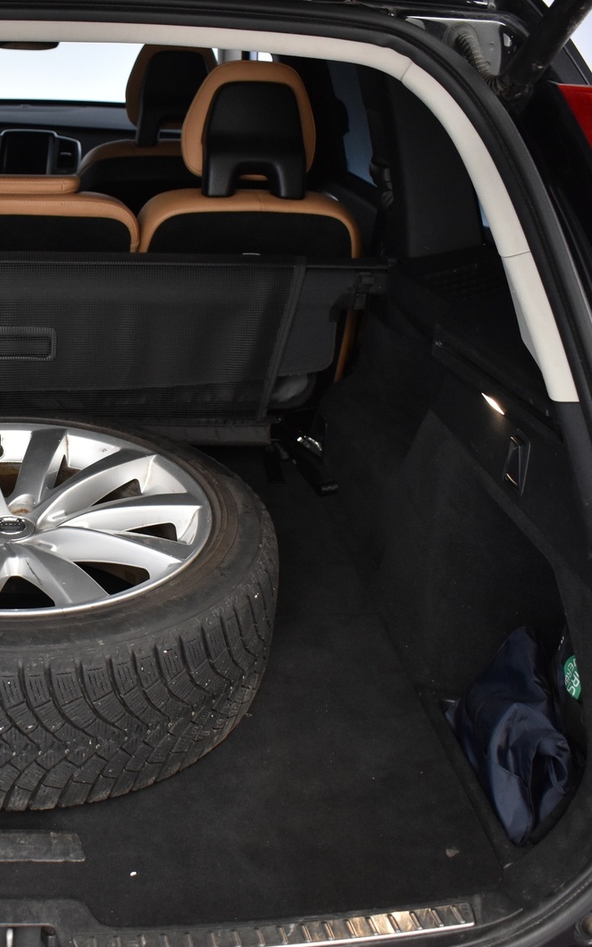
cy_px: 479
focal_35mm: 42
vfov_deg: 47.2
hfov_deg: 29.1
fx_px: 1084
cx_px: 45
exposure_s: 1/50
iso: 1250
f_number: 3.5
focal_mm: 18
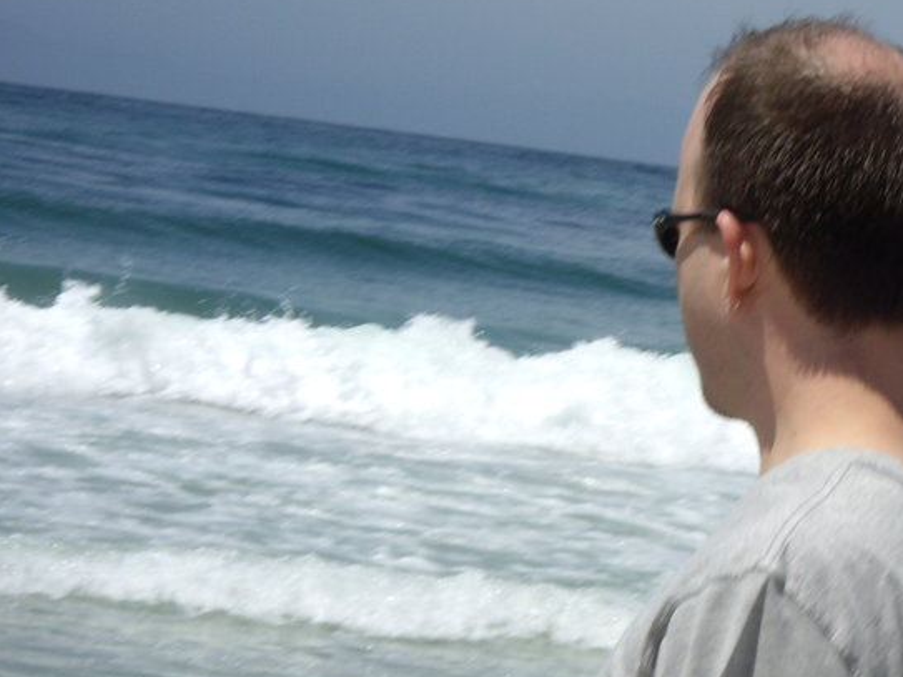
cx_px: 757
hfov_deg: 9.2
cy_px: 376
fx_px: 5607
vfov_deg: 6.9
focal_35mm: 215
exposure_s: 1/200
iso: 50
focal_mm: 18.6
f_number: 8.3
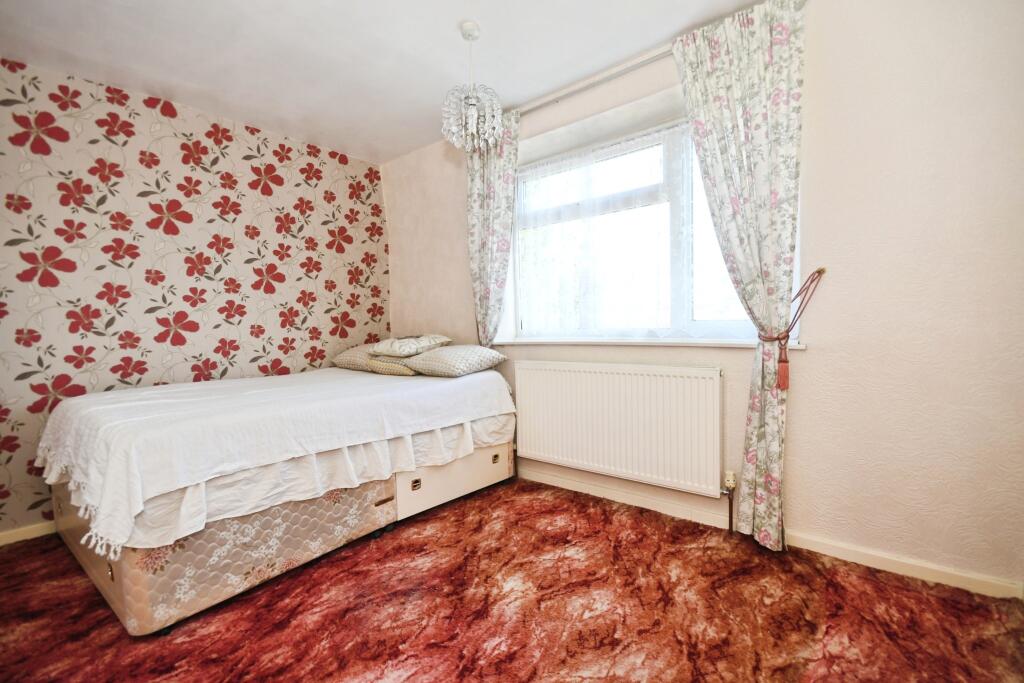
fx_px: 427
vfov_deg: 77.3
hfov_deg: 100.4
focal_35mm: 15
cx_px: 512
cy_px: 342
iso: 400
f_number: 8
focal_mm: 10
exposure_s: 1/60
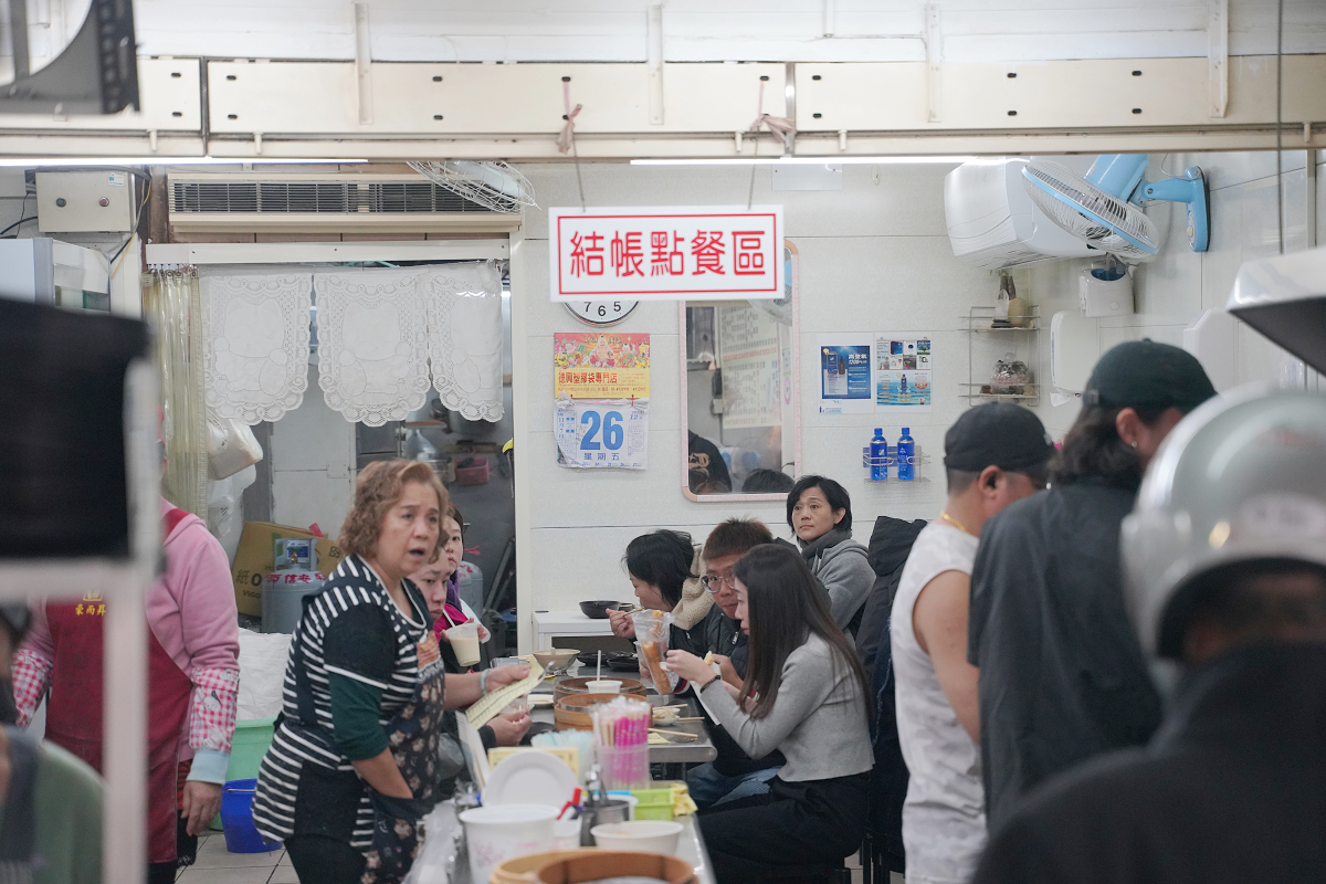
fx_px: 2652
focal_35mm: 72
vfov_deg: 18.9
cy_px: 442
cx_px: 663
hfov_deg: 28.1
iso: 3200
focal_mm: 72
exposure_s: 1/160
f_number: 4
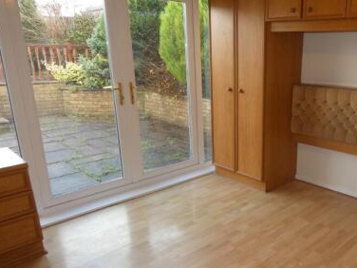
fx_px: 320
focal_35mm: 31
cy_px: 155
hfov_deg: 55.7
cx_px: 264
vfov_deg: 45.3
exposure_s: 1/60
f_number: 2.8
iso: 100
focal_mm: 3.6
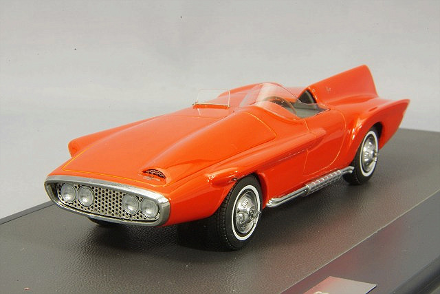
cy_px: 147
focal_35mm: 112
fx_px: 1369
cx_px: 220
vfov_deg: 12.2
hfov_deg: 18.3
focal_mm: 75
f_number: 32
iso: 400
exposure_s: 1
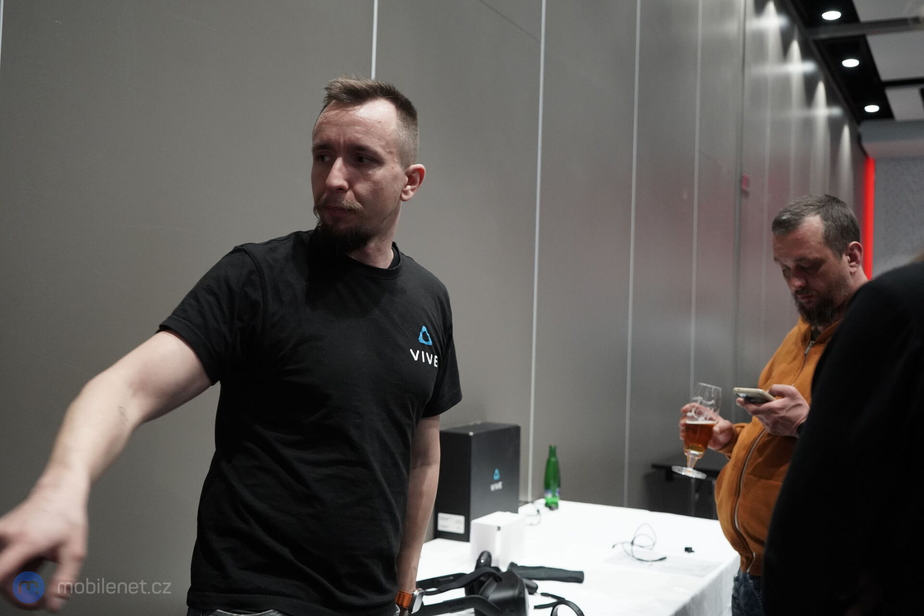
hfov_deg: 51.9
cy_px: 308
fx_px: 950
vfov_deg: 35.9
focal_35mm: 37
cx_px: 462
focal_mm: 37
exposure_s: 1/160
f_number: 4
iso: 6400
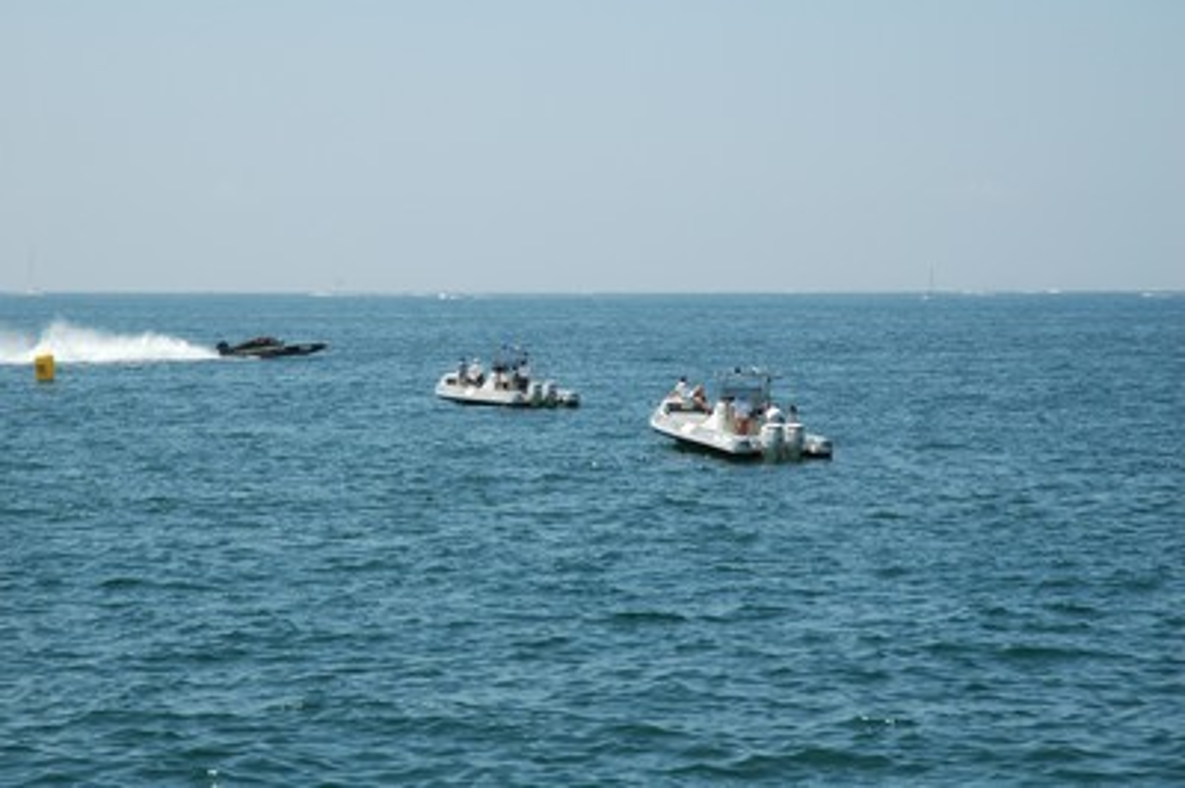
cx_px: 592
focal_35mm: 105
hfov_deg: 19.5
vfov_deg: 13.0
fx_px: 3453
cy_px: 394
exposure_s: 1/350
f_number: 9.5
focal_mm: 70
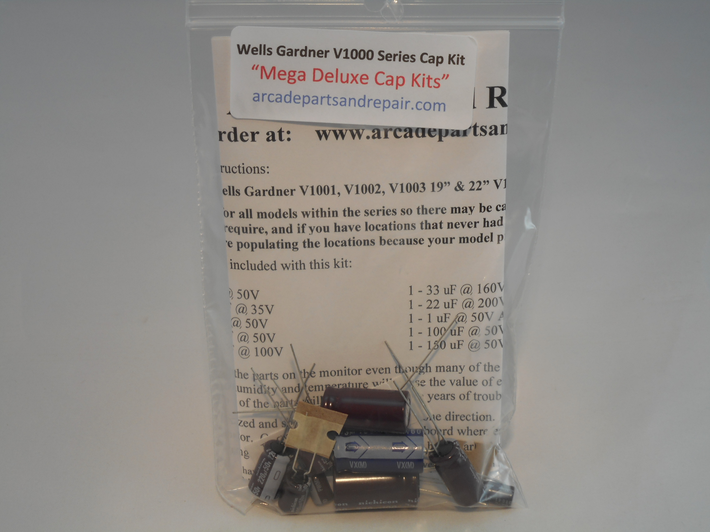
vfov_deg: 21.9
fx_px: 1374
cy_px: 266
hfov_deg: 29.0
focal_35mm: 67
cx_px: 355
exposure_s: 1/30
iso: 80
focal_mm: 12
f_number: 5.3
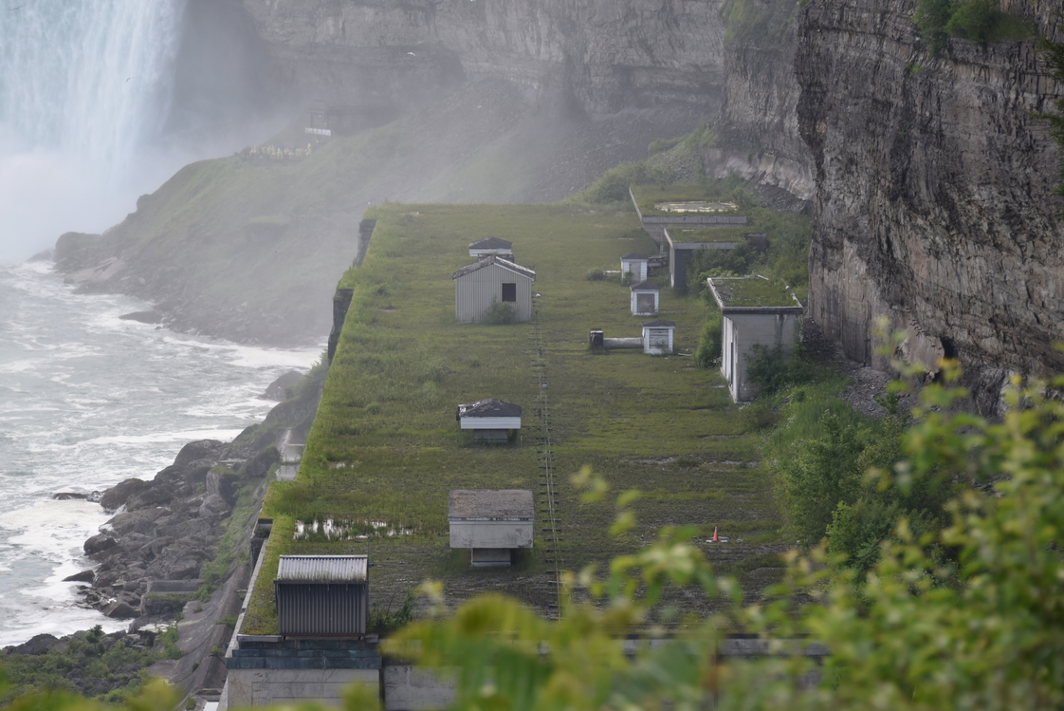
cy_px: 383
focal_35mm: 154
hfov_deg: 13.3
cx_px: 530
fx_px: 4553
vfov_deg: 8.9
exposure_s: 1/320
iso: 180
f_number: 5.6
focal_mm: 135
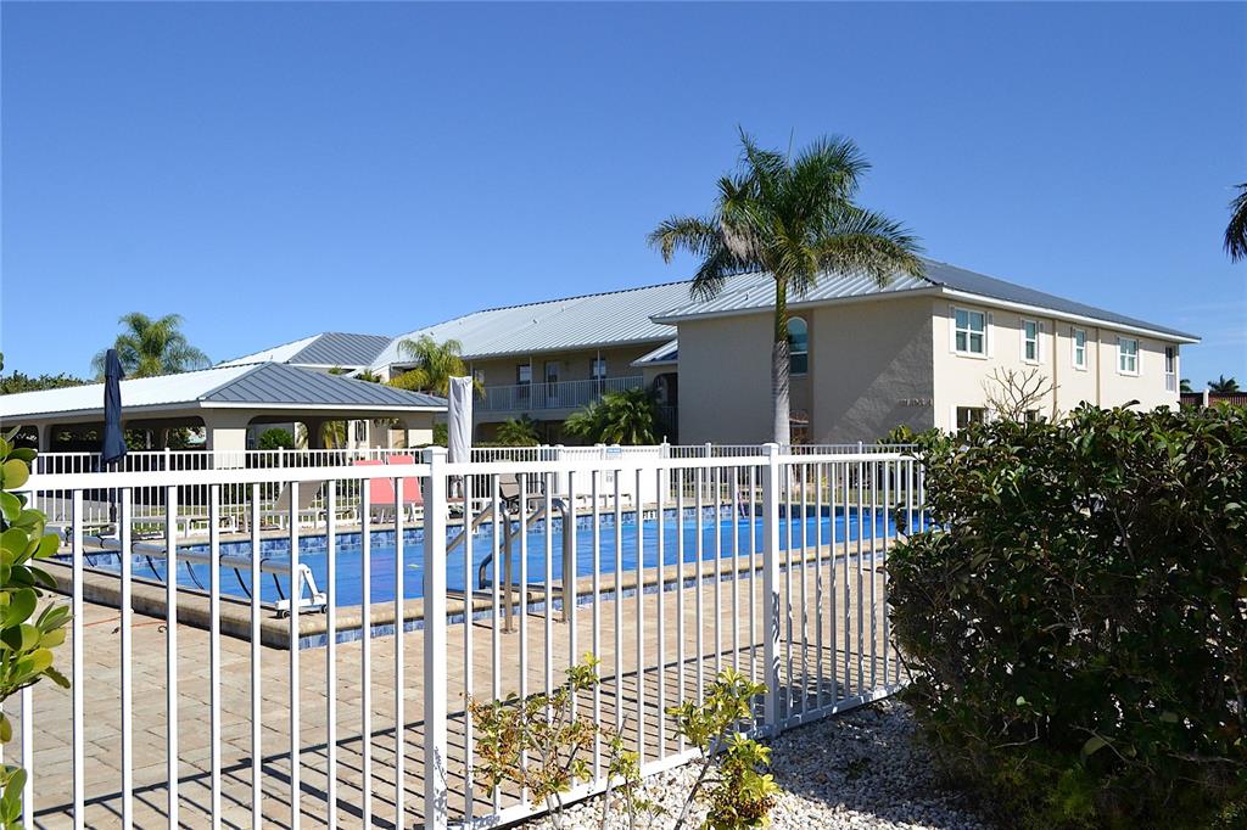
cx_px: 624
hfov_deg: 61.9
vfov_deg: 43.6
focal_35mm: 30
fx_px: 1039
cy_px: 415
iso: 1000
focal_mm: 20
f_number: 8
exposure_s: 1/4000
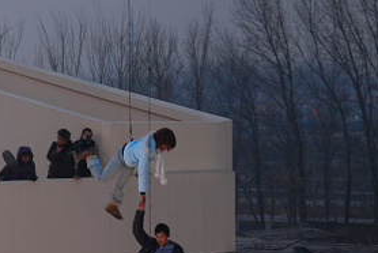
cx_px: -53
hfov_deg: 11.2
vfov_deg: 7.6
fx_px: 1902
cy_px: 155
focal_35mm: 181
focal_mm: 48
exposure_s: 1/13
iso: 400
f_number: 5
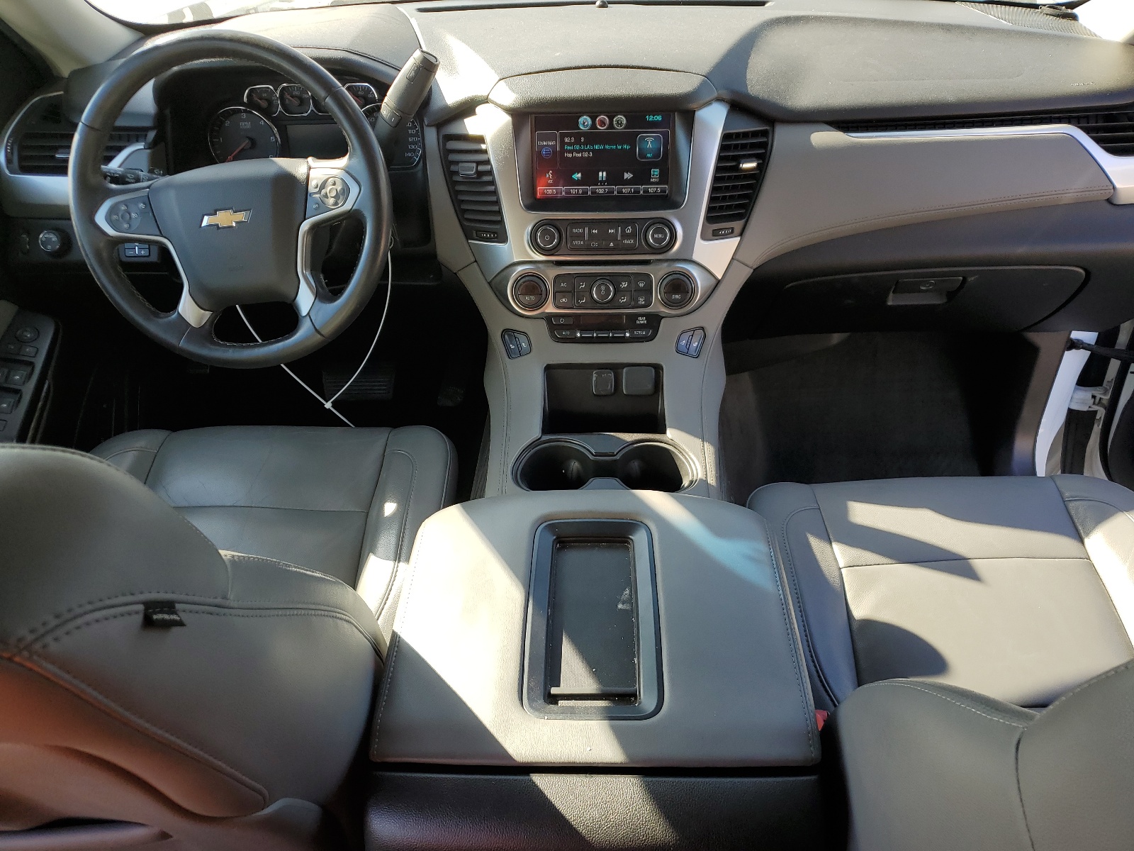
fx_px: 852
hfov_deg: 67.3
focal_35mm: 26
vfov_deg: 53.1
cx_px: 567
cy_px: 426
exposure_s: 1/323
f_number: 1.5
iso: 50
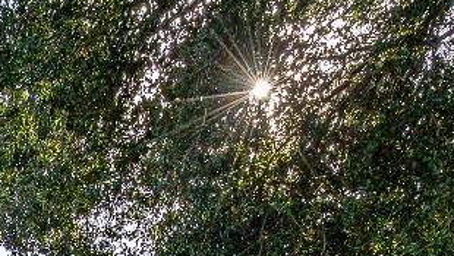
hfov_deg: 22.7
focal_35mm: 81
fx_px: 976
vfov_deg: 11.2
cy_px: 702
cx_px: -171
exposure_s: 1/320
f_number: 11
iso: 320
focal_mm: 16
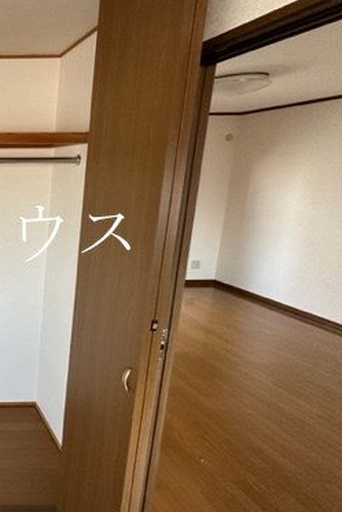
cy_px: 236
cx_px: -95
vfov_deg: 71.4
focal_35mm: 25
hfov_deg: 35.9
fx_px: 356
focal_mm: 2.22
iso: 250
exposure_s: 1/120
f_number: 2.2
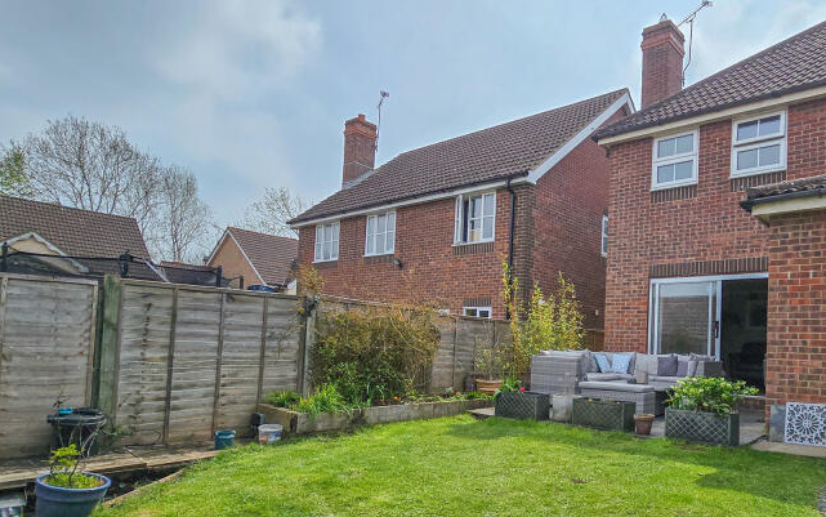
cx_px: 554
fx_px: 495
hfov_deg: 77.0
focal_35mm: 22
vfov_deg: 54.3
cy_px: 331
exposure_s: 1/6000
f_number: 2.2
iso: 50
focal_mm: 2.2
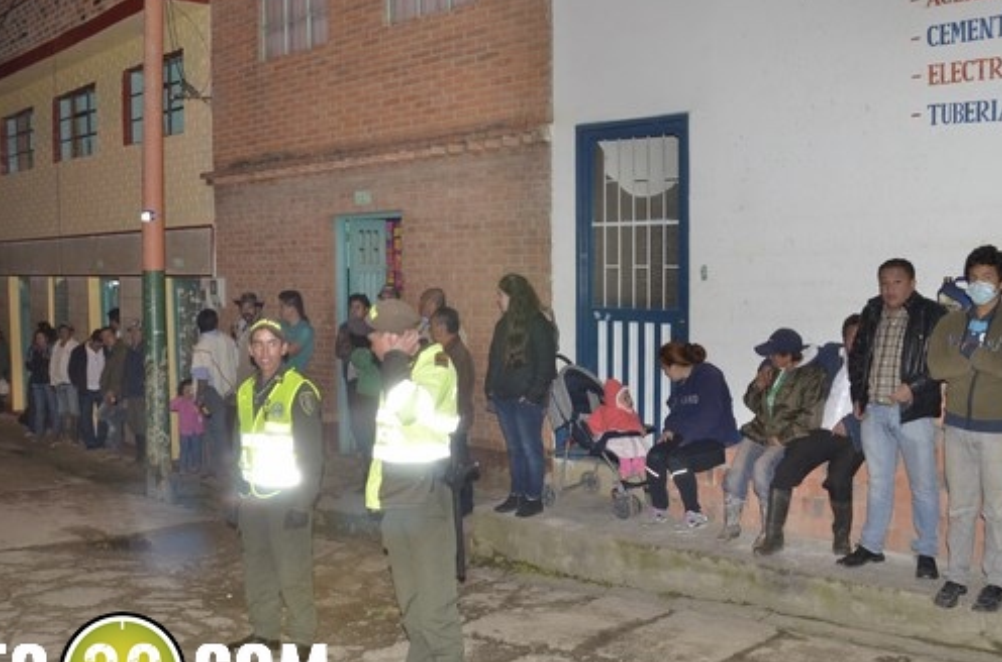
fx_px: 1027
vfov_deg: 35.8
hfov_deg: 52.0
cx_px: 483
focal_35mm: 37
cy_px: 331
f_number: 6.3
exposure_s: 1/60
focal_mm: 18
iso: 1000
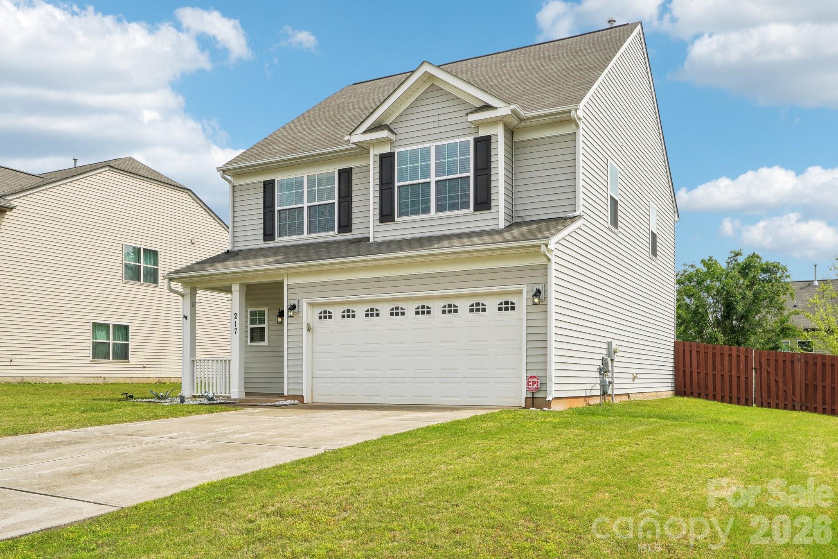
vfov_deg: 43.6
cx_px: 419
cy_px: 280
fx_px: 698
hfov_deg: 61.9
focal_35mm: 30
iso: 100
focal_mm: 20
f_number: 8
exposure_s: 1/200
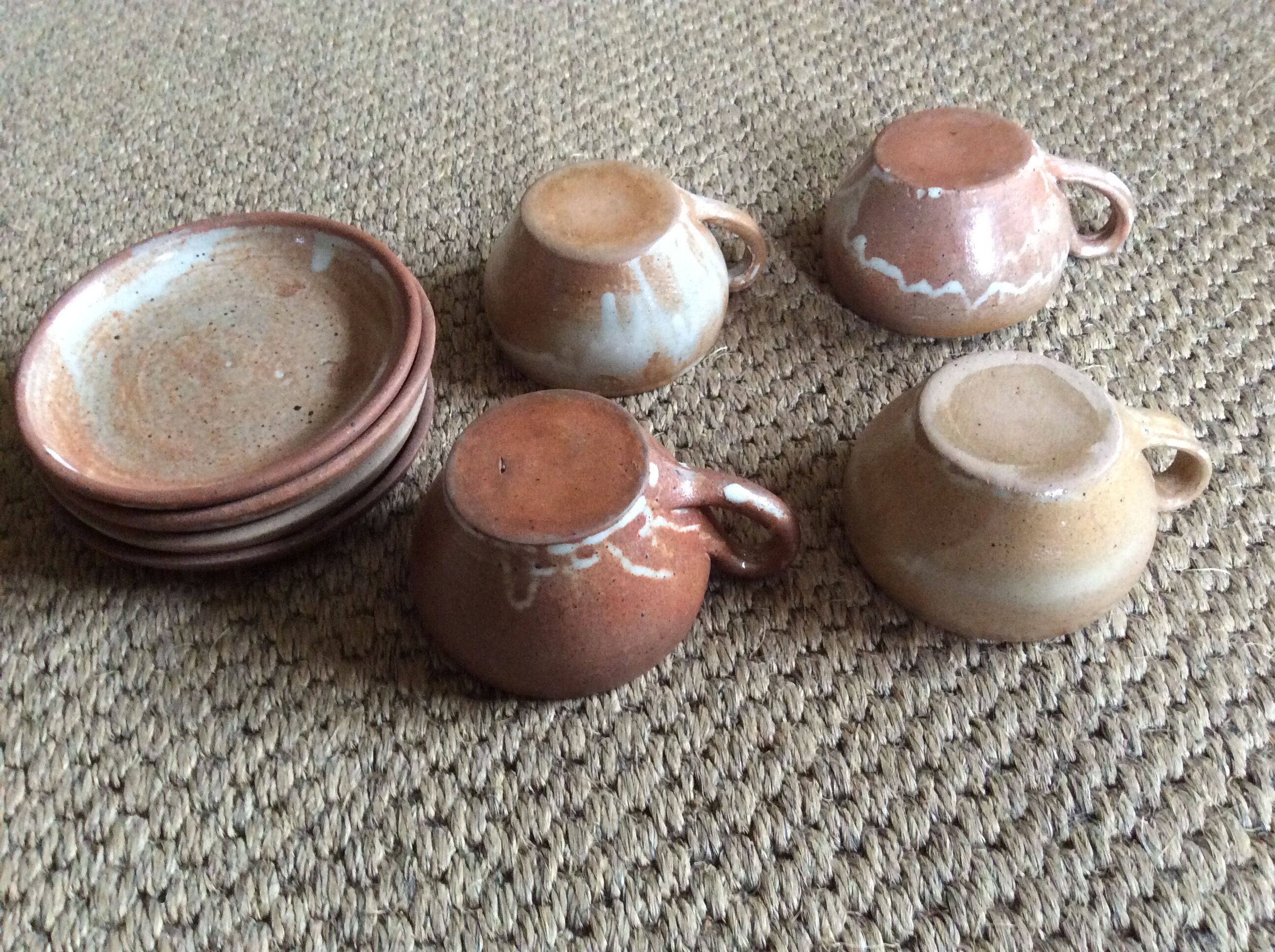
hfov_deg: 56.9
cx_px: 638
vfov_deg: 44.1
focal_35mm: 32
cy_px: 476
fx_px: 1177
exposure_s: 1/20
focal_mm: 3.3
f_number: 2.4
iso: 250
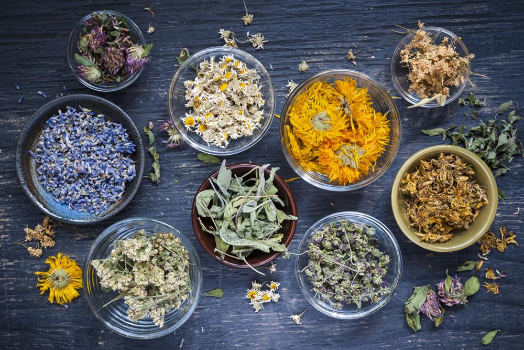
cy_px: 175
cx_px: 262
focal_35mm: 60
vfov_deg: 22.6
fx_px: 873
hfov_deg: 33.4
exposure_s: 1/8
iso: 100
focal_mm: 60
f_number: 14
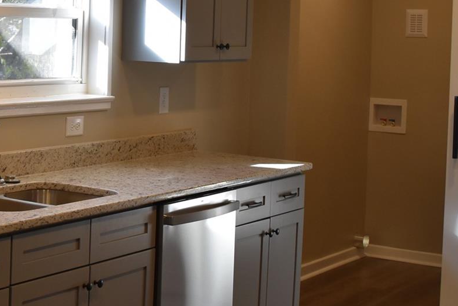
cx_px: -12
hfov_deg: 20.9
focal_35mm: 94
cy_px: 52
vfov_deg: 14.5
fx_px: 1196
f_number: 5.6
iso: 400
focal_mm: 24
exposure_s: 1/125
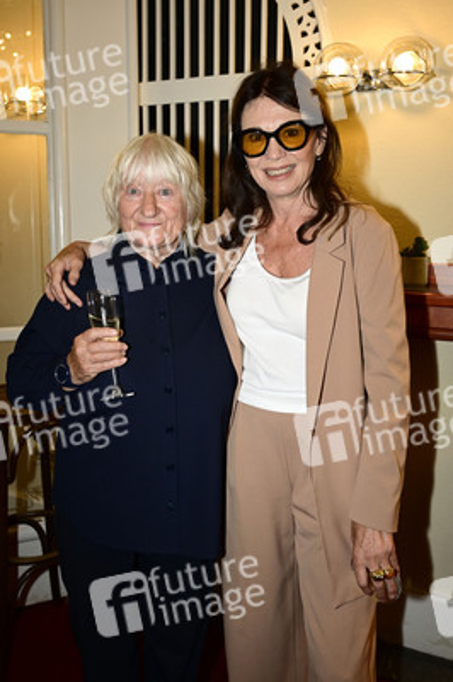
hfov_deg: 41.0
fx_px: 605
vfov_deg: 58.8
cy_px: 341
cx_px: 226
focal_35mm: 32
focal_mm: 32
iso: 1250
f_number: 5
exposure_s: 1/200
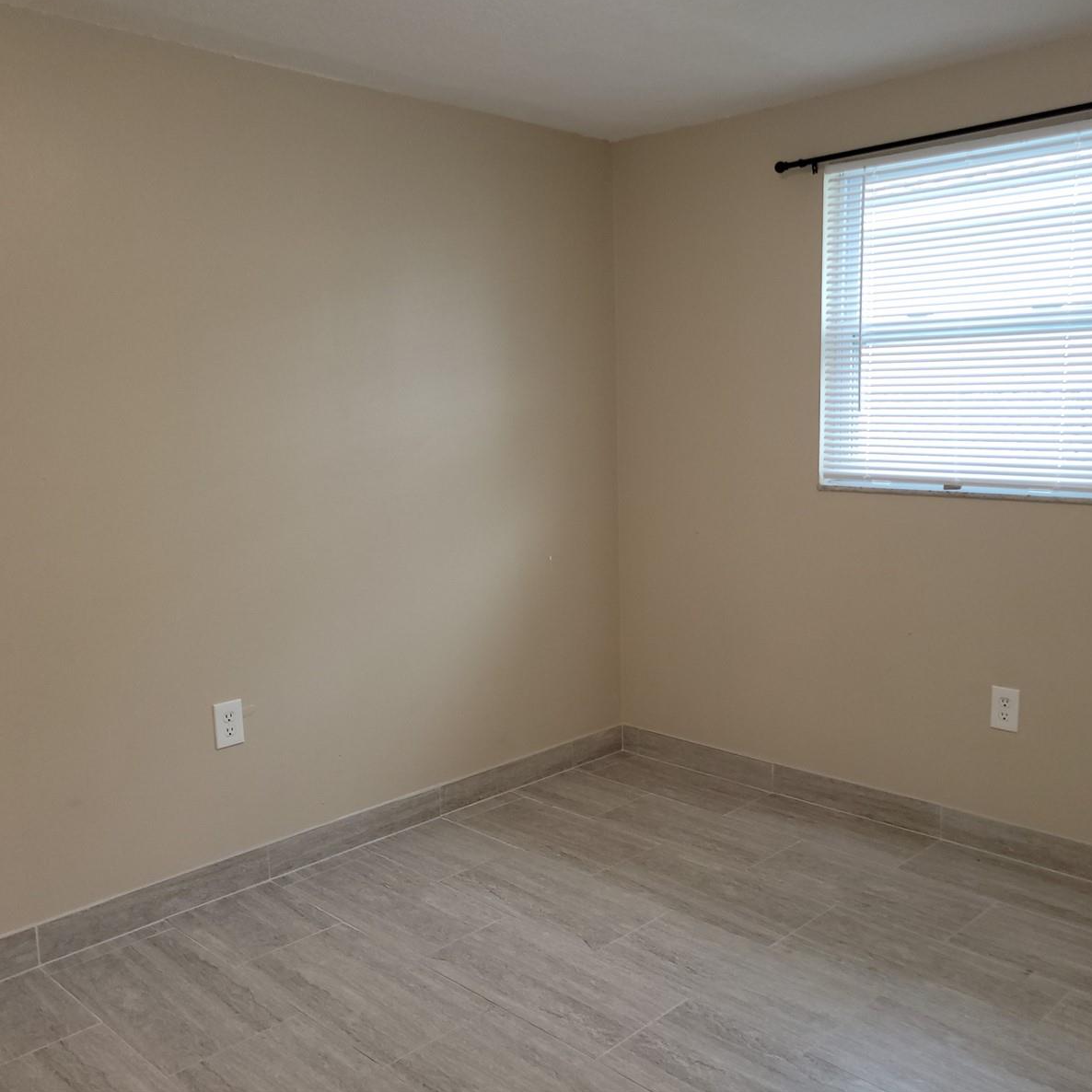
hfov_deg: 52.3
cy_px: 541
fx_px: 1106
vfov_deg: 52.5
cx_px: 633
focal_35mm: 31
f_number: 1.8
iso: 80
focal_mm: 5.4
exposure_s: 1/60
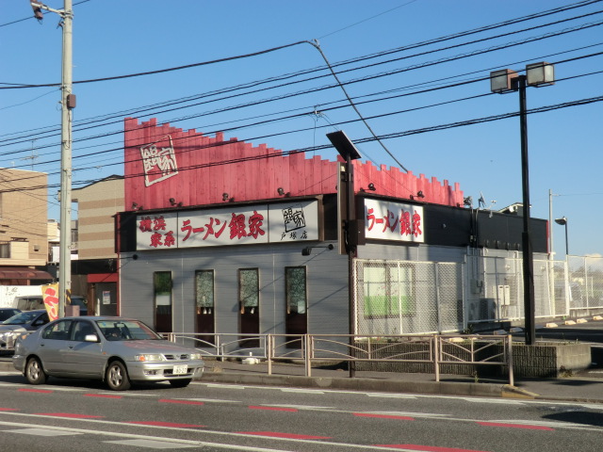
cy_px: 226
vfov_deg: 26.6
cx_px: 302
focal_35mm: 55
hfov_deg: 34.9
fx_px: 958
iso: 80
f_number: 4.2
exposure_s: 1/800
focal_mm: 9.8
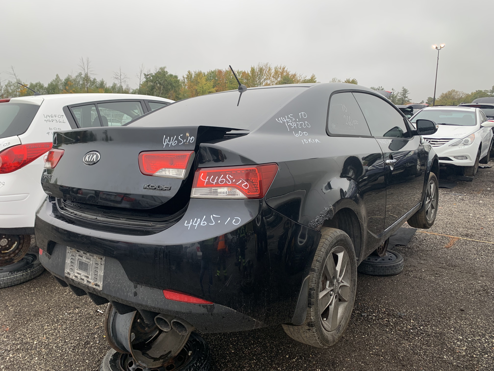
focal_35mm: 26
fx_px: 371
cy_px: 186
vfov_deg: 53.1
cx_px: 247
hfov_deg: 67.3
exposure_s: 1/121
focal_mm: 4.25
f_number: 1.8
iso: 32
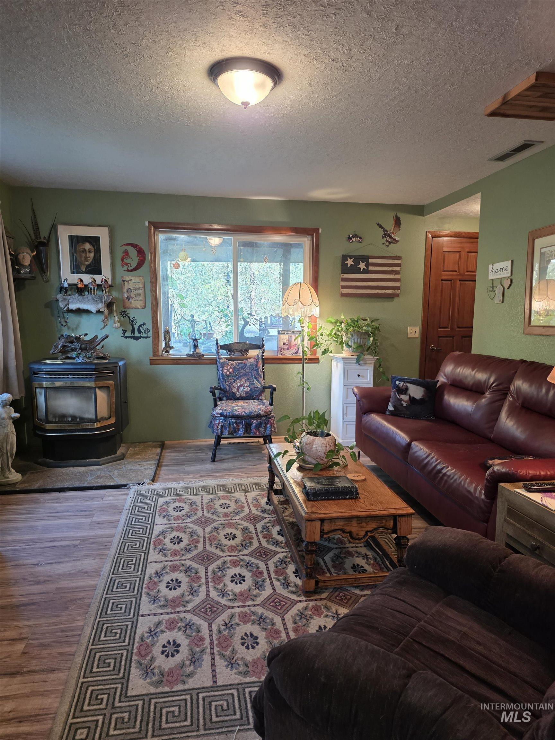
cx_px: 278
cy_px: 370
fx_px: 492
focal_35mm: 23
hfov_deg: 58.9
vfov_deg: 73.9
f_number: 1.7
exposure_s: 1/120
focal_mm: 6.3
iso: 400
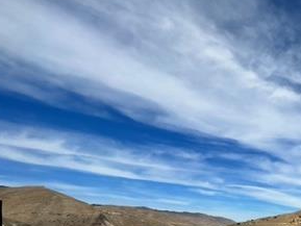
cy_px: 222
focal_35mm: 31
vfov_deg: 40.3
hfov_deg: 45.2
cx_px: 325
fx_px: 270
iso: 50
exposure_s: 1/4000
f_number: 2.2
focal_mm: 2.22
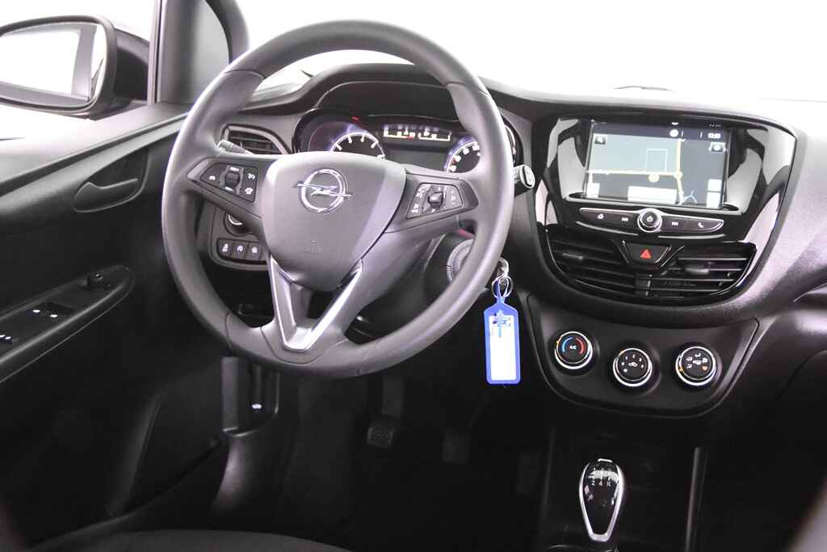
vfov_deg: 34.2
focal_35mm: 39
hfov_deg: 49.5
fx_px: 896
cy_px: 276
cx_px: 414
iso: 9000
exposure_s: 1/40
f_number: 3.2
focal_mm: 26
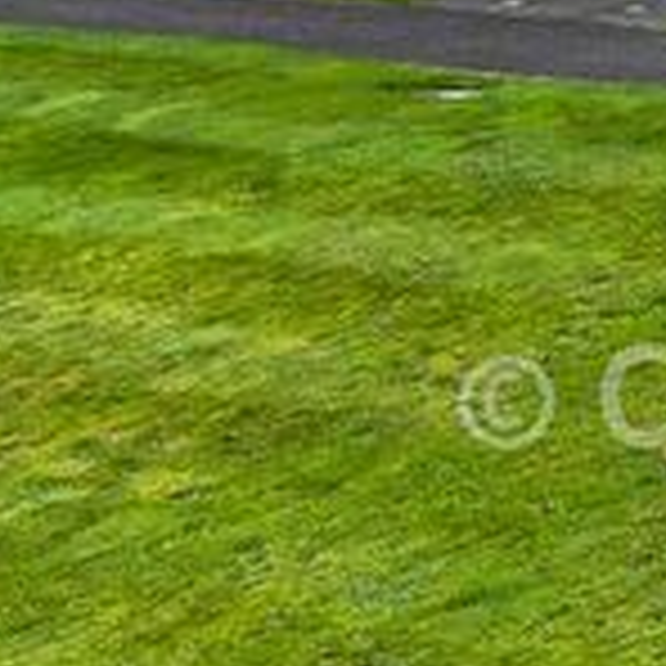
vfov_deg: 13.6
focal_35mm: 121
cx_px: 1480
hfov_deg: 12.2
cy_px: -322
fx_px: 2634
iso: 160
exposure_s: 1/40
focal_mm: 20
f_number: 9
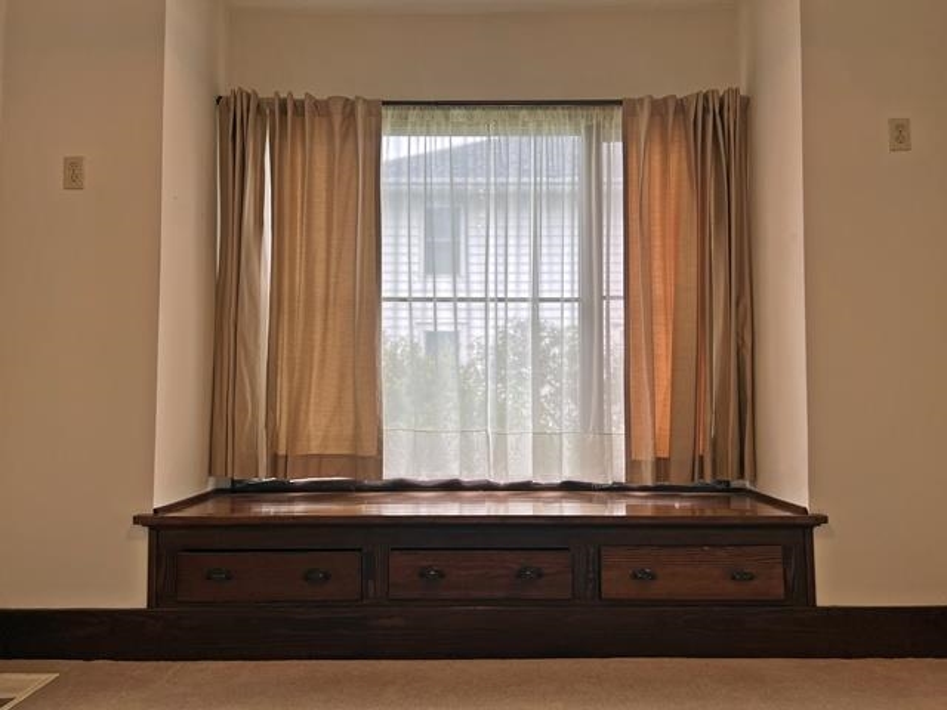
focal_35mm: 26
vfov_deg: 53.1
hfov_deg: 67.3
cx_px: 474
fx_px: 711
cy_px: 355
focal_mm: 5.7
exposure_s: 1/332
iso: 50
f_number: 1.5
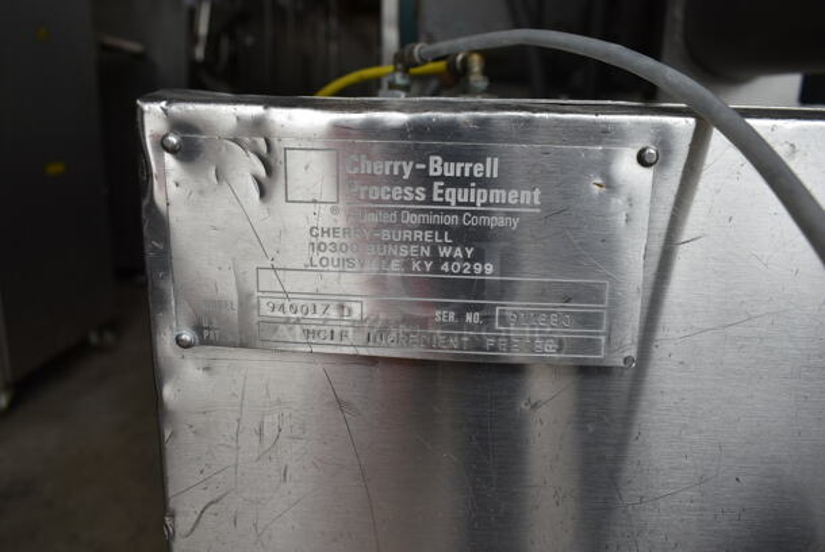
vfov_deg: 48.0
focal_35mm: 27
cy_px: 276
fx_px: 619
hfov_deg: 67.3
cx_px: 412
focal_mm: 18
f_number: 5.6
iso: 100
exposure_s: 1/125
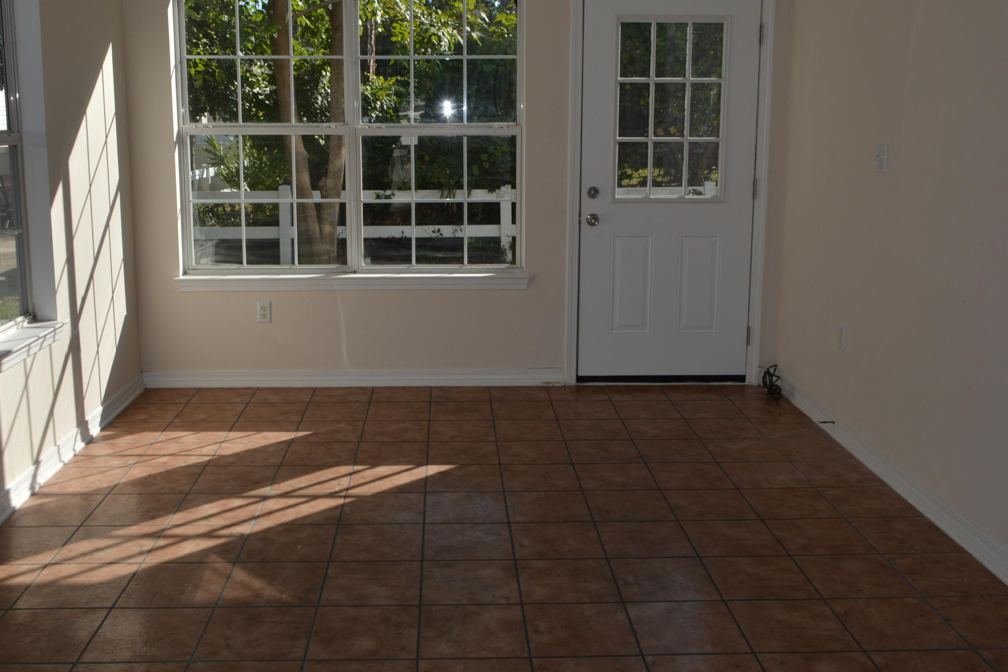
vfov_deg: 37.7
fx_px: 980
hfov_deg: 54.4
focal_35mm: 35
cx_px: 484
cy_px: 257
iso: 100
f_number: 10
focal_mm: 18
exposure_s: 1/200
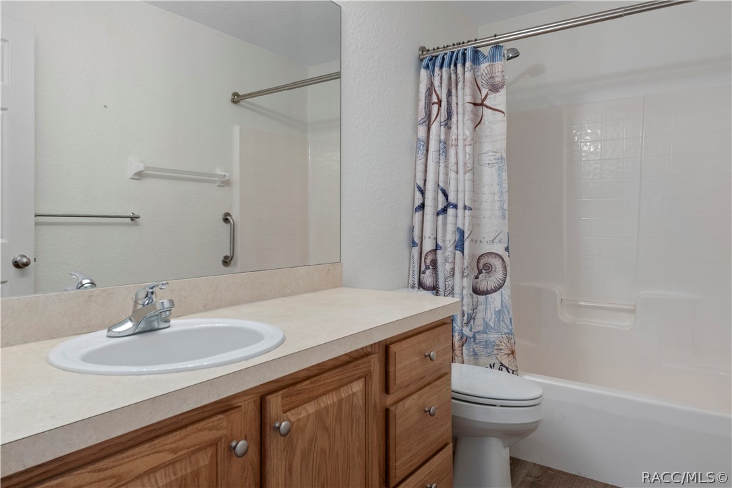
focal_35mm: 24
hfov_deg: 73.7
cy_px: 244
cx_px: 366
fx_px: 488
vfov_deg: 53.1
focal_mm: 16
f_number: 8
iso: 320
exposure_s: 1/1.67
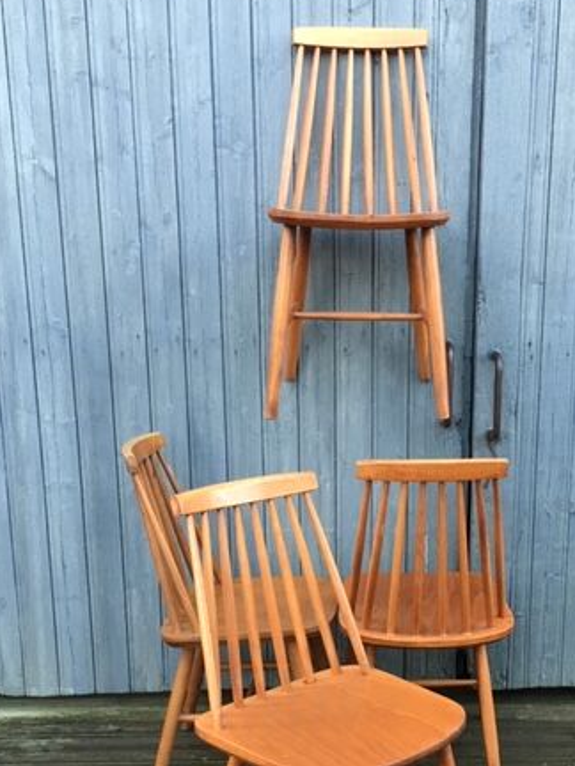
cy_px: 512
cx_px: 376
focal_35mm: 43
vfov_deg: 43.2
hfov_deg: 33.3
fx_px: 952
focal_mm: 4.15
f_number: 2.2
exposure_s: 1/33
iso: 50
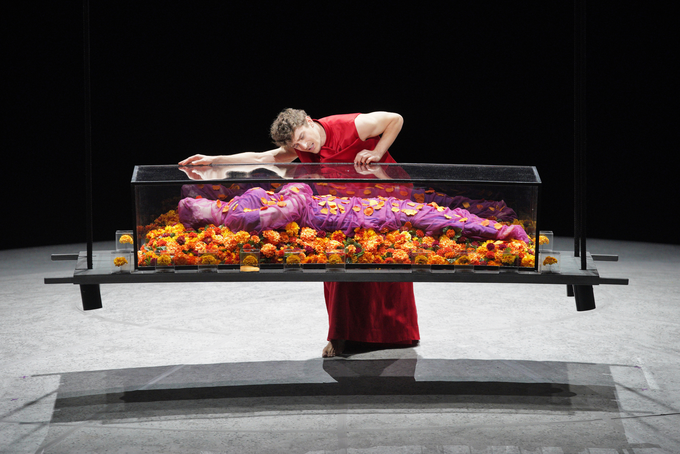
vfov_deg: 4.6
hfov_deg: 6.9
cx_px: 340
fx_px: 5666
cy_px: 227
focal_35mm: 300
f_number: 4
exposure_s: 1/200
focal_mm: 300
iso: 4000
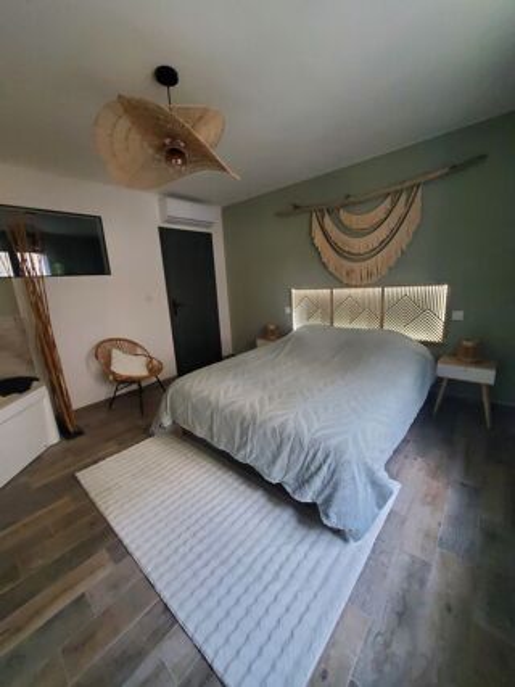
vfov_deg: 106.2
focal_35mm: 13
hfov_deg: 89.9
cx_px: 258
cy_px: 344
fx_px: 258
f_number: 2.2
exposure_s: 1/30
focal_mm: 1.8
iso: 640
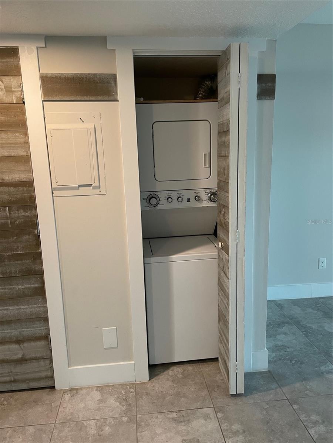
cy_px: 222
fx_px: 333
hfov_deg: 53.1
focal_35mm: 26
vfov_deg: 67.3
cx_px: 166
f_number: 1.6
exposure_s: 1/60
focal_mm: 4.2
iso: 320
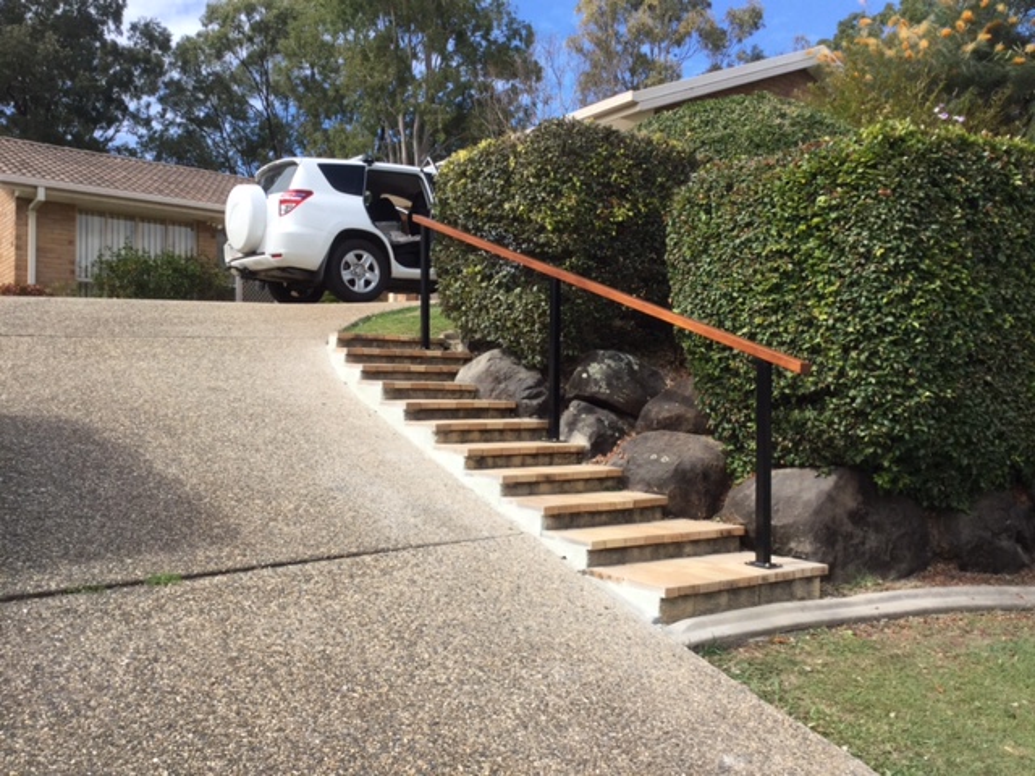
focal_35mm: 31
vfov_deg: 45.4
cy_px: 388
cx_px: 518
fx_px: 927
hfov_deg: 58.4
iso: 25
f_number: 2.4
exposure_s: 1/679
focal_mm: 3.3
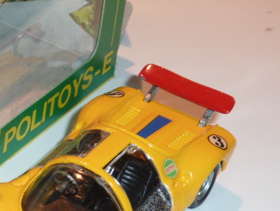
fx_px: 809
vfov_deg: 14.8
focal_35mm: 100
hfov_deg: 19.2
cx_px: 12
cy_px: 152
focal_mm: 4.7
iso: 100
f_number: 3.4
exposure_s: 1/30
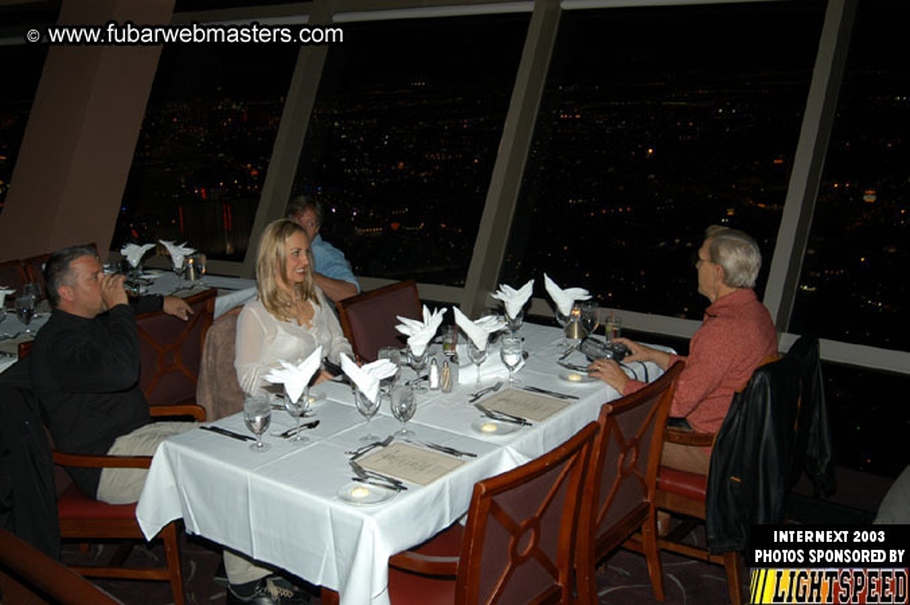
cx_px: 455
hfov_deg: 53.2
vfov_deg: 36.8
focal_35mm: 36
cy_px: 302
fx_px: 909
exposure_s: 1/60
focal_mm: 24
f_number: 5
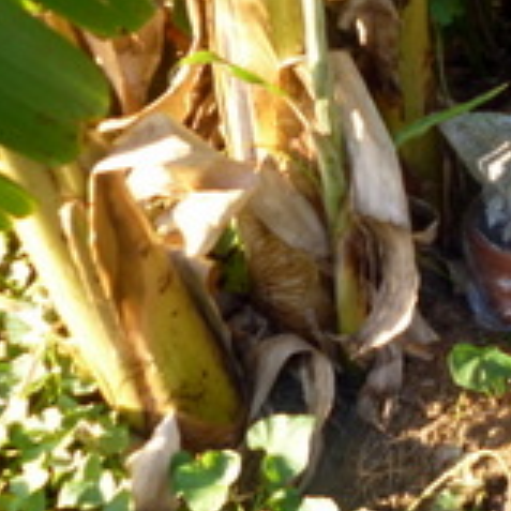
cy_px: 267
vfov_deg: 26.9
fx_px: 1069
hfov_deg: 25.6
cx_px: 511
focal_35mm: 64
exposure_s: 1/125
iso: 100
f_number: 2.5
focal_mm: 4.3
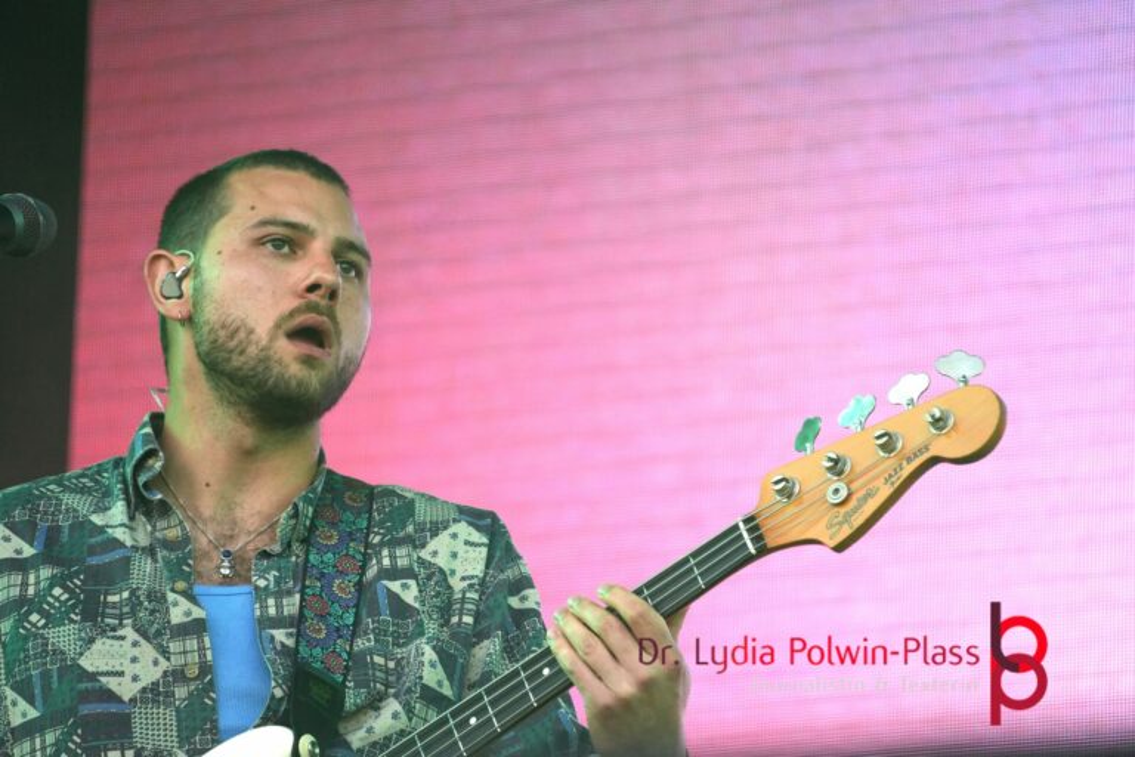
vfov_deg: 4.1
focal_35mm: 334
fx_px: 10545
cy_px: 378
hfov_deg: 6.2
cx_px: 568
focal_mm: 223
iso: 1600
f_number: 6.3
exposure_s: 1/400
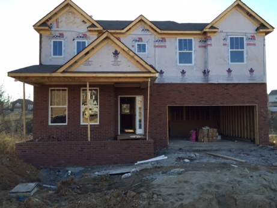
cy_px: 104
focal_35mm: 29
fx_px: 232
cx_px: 138
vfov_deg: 48.2
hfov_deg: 61.6
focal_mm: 4.15
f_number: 2.2
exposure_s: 1/534
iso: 32
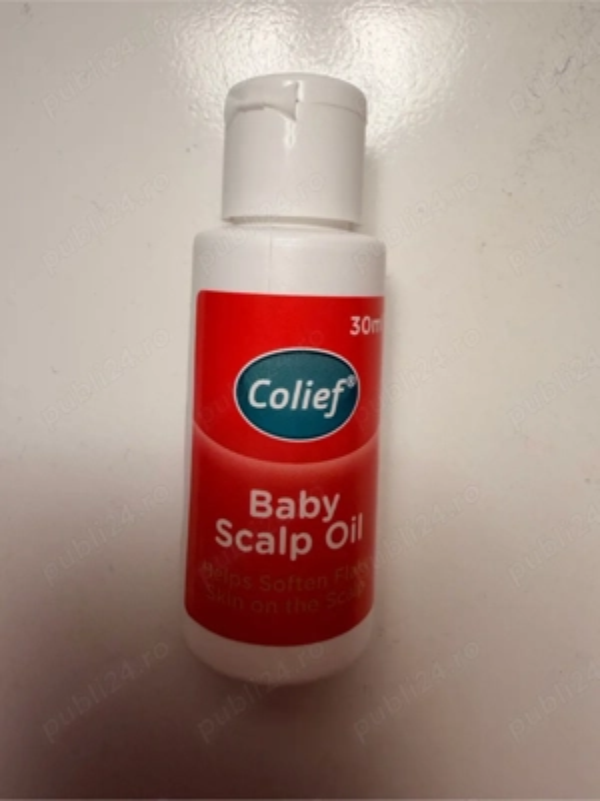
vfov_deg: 71.6
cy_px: 400
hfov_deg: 56.8
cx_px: 300
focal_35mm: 24
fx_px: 555
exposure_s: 1/100
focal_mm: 2.22
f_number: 2.2
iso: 64
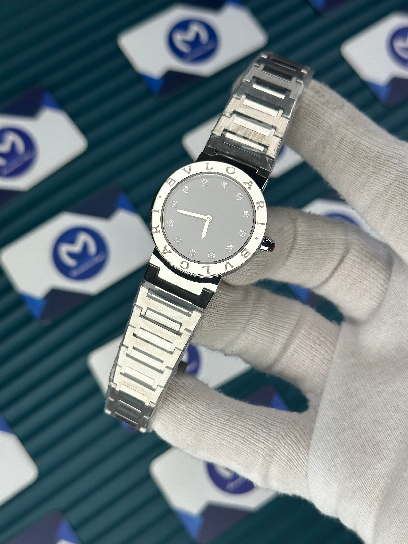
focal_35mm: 49
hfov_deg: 29.7
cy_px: 277
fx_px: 770
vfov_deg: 38.9
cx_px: 208
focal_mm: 6.86
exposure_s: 1/1433
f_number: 1.78
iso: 64
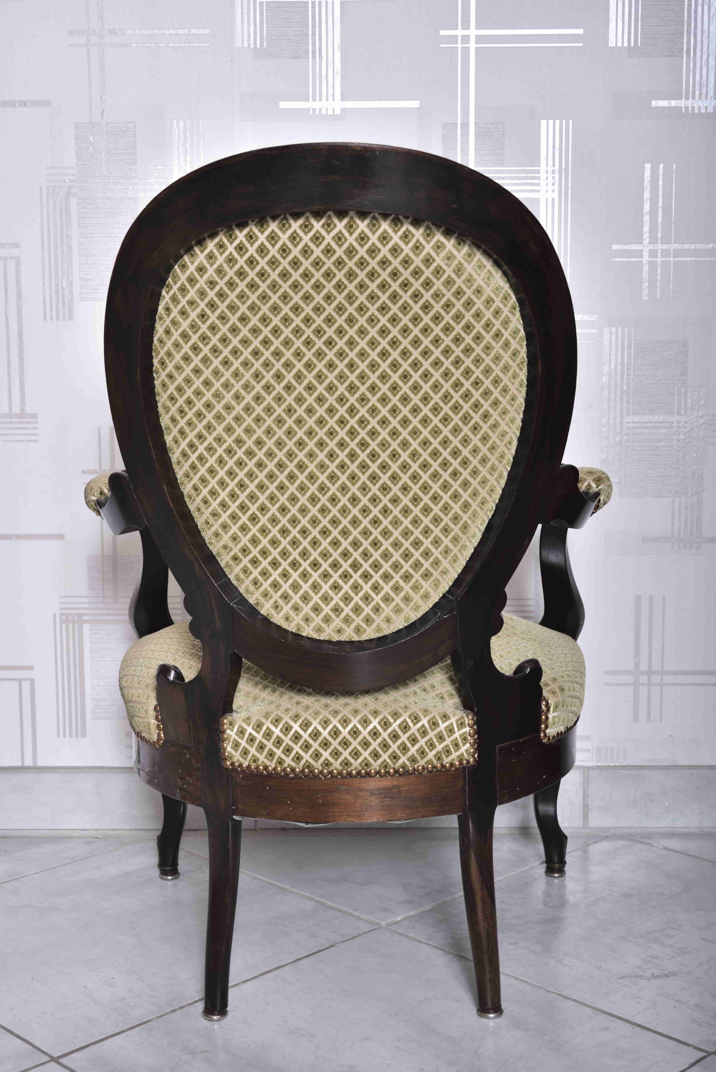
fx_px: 1550
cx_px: 358
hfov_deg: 26.0
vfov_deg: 38.2
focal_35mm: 52
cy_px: 536
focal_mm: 52
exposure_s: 1/60
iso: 400
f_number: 9
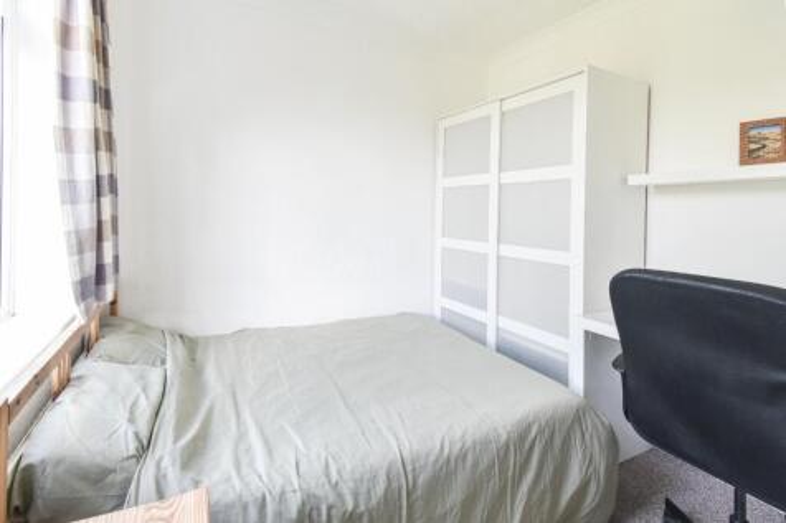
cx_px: 393
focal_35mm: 15
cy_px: 262
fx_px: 327
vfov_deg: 77.3
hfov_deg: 100.4
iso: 200
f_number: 8
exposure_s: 1/20
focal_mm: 10
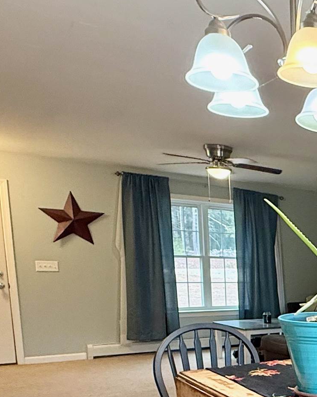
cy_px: 344
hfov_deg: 26.5
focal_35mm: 45
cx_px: 446
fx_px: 528
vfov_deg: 38.8
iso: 400
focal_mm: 2.22
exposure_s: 1/60
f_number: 2.2
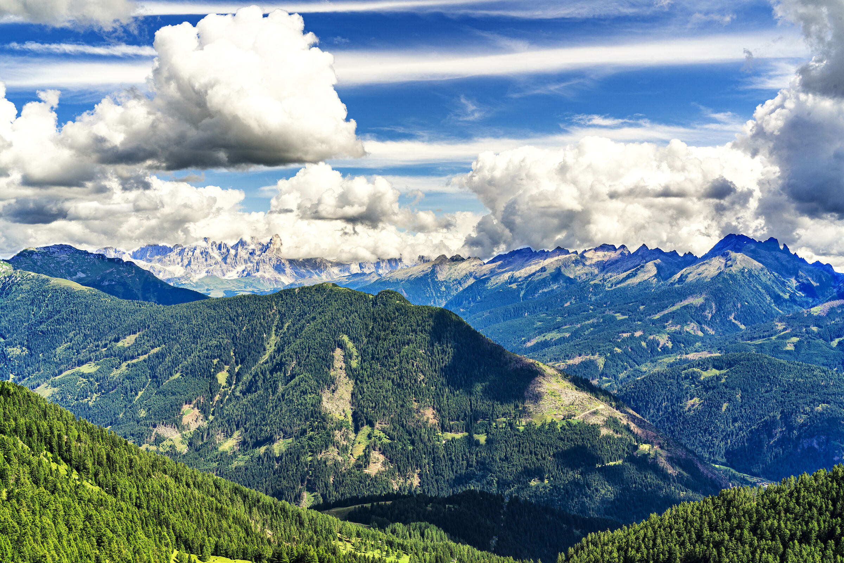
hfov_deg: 48.5
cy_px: 282
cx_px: 422
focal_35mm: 40
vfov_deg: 33.4
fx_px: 938
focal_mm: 40
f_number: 18
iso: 100
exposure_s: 1/80
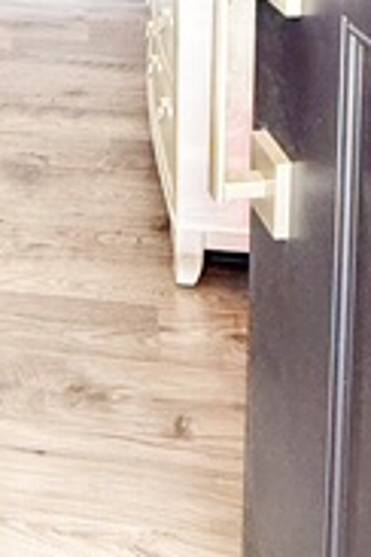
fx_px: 788
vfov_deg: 28.2
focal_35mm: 51
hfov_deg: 25.4
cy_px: -247
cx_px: 15
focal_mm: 2.22
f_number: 2.2
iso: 160
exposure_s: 1/120
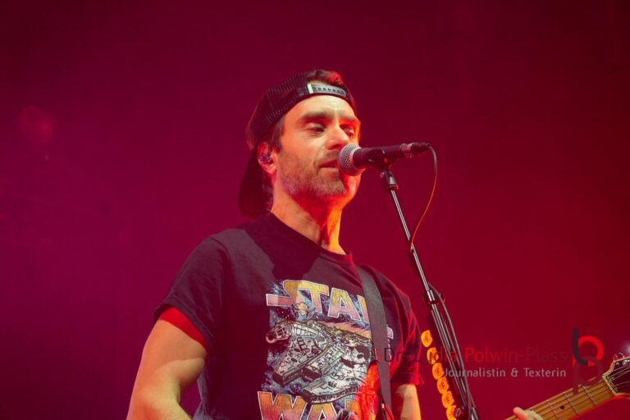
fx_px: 3386
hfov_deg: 10.6
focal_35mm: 194
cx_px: 315
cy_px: 210
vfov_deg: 7.1
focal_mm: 129
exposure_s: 1/200
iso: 1600
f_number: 5.6
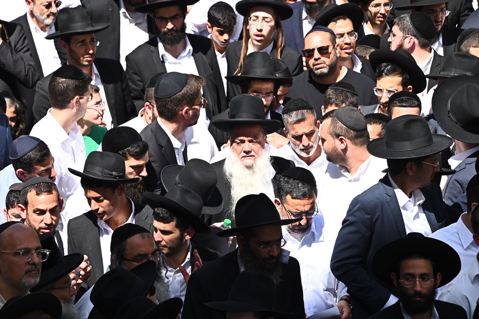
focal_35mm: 190
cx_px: 240
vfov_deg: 7.2
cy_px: 160
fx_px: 2527
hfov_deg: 10.8
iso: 320
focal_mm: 190
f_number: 14
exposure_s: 1/160
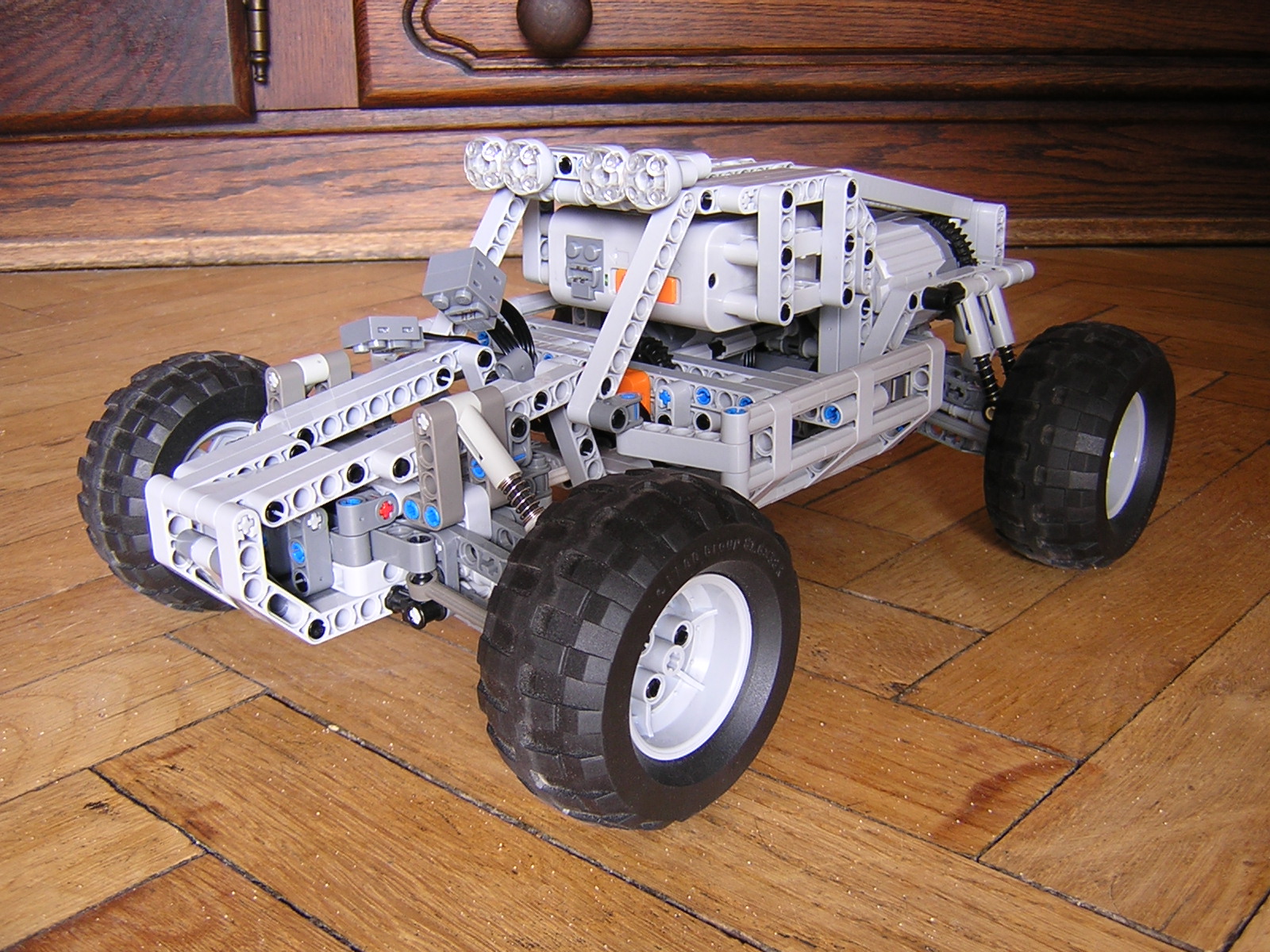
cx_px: 635
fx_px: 1321
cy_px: 476
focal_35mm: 36
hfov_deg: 51.4
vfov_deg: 39.7
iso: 100
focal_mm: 4.7
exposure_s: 1/15.9
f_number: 2.6
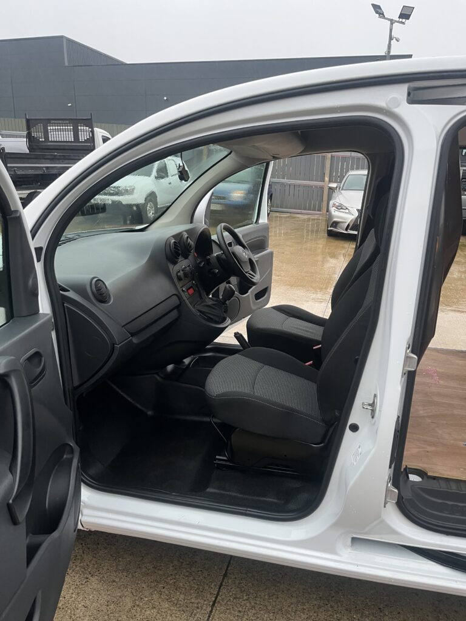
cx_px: 233
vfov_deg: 67.3
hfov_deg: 53.1
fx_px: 467
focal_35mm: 26
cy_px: 310
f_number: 1.6
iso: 160
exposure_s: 1/60
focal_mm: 5.1
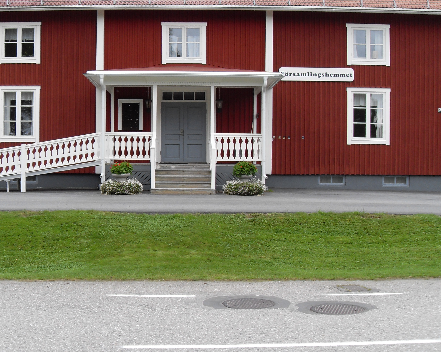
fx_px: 627
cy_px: 168
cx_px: 182
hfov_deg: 38.7
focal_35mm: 48
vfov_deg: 31.4
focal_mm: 6.3
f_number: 2.8
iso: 80
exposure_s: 1/180
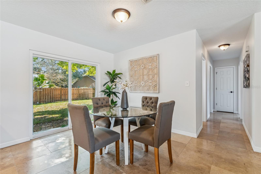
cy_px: 87
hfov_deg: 100.4
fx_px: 109
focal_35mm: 15
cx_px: 130
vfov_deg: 77.3
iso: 100
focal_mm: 10
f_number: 7.1
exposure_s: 1/6
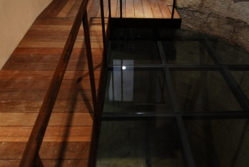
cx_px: 140
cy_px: 82
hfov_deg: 61.8
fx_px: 207
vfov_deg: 43.9
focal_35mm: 30
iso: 100
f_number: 4.5
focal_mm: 11
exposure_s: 1/6
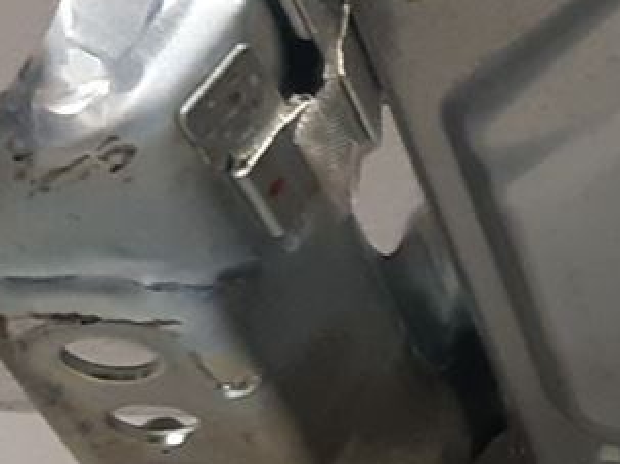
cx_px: 1391
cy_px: 16
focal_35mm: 176
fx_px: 3151
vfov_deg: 8.4
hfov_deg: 10.1
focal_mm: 3.93
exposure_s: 1/50
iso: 160
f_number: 1.7
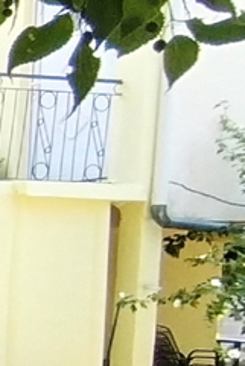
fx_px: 897
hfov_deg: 9.1
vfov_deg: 22.6
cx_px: -644
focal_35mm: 88
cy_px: 319
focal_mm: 1.42
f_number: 2.2
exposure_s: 1/421
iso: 100
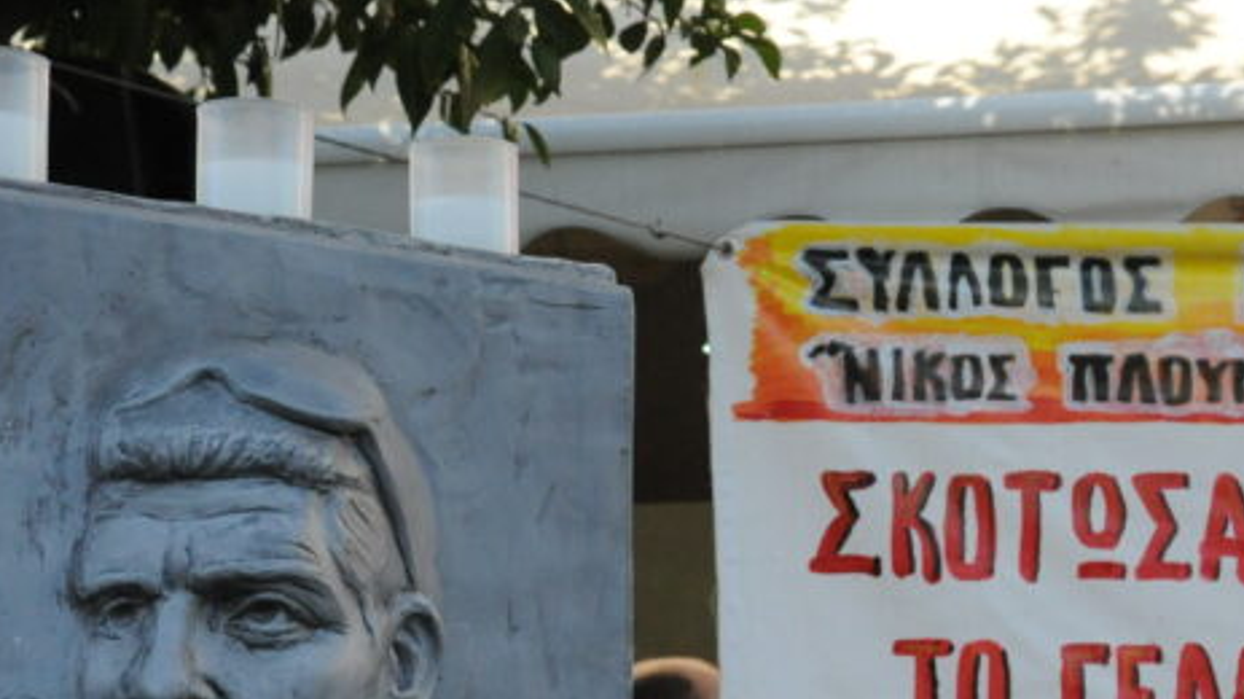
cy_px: 606
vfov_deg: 13.6
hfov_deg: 24.2
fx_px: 2902
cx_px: 744
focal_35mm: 88
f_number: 14
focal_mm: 38
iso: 3200
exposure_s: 1/800
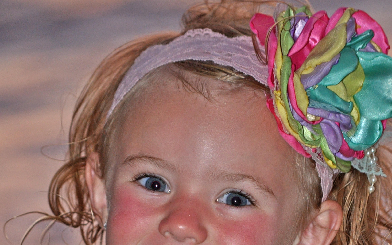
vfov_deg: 3.5
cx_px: 196
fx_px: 4057
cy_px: 247
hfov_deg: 5.5
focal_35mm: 380
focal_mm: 165
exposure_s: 1/60
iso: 800
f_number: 5.3
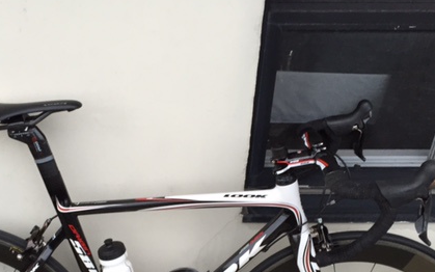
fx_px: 557
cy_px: 240
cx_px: 160
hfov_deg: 42.3
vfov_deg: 26.6
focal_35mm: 47
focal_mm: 4.15
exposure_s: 1/30
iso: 40
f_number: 2.2
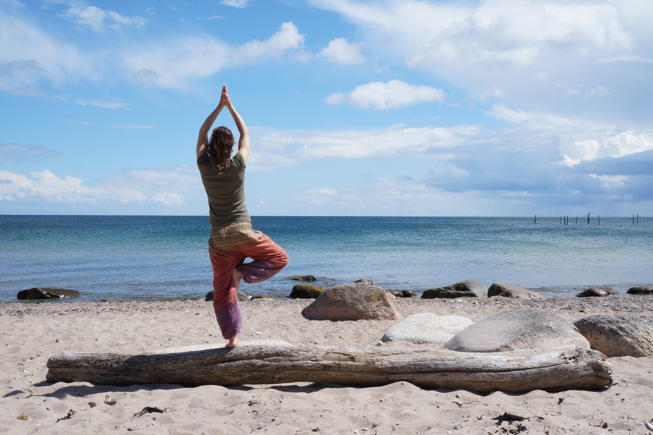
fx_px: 789
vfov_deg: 30.8
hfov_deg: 45.0
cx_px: 326
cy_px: 218
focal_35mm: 44
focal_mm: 29
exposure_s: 1/50
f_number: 22
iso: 100
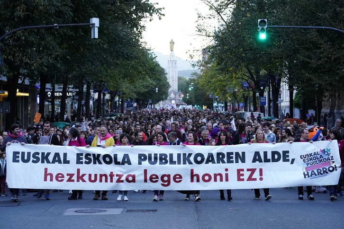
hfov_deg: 20.4
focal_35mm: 100
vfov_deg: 13.7
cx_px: 172
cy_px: 114
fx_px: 955
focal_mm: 100
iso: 8000
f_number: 5.6
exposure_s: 1/500
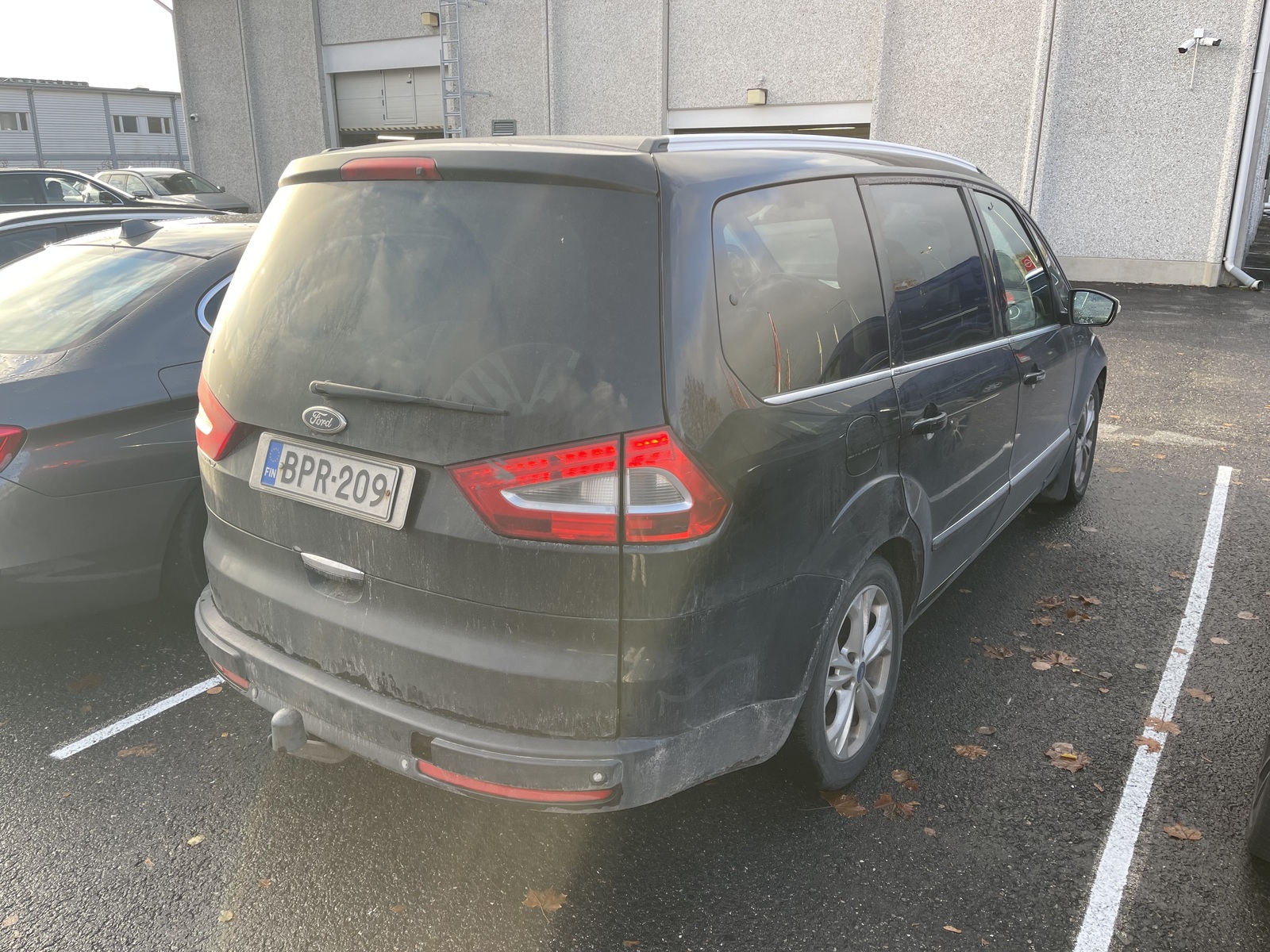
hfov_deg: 69.4
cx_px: 635
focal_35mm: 25
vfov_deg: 54.9
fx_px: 917
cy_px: 476
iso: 32
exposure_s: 1/333
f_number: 1.6
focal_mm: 5.1
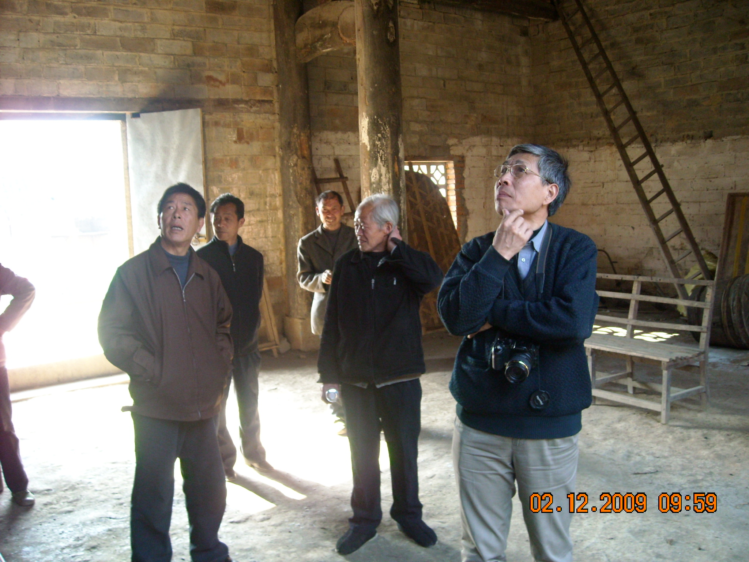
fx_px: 757
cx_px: 374
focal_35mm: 35
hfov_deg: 52.6
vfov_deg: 40.7
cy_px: 281
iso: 259
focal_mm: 5.7
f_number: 2.8
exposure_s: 1/60
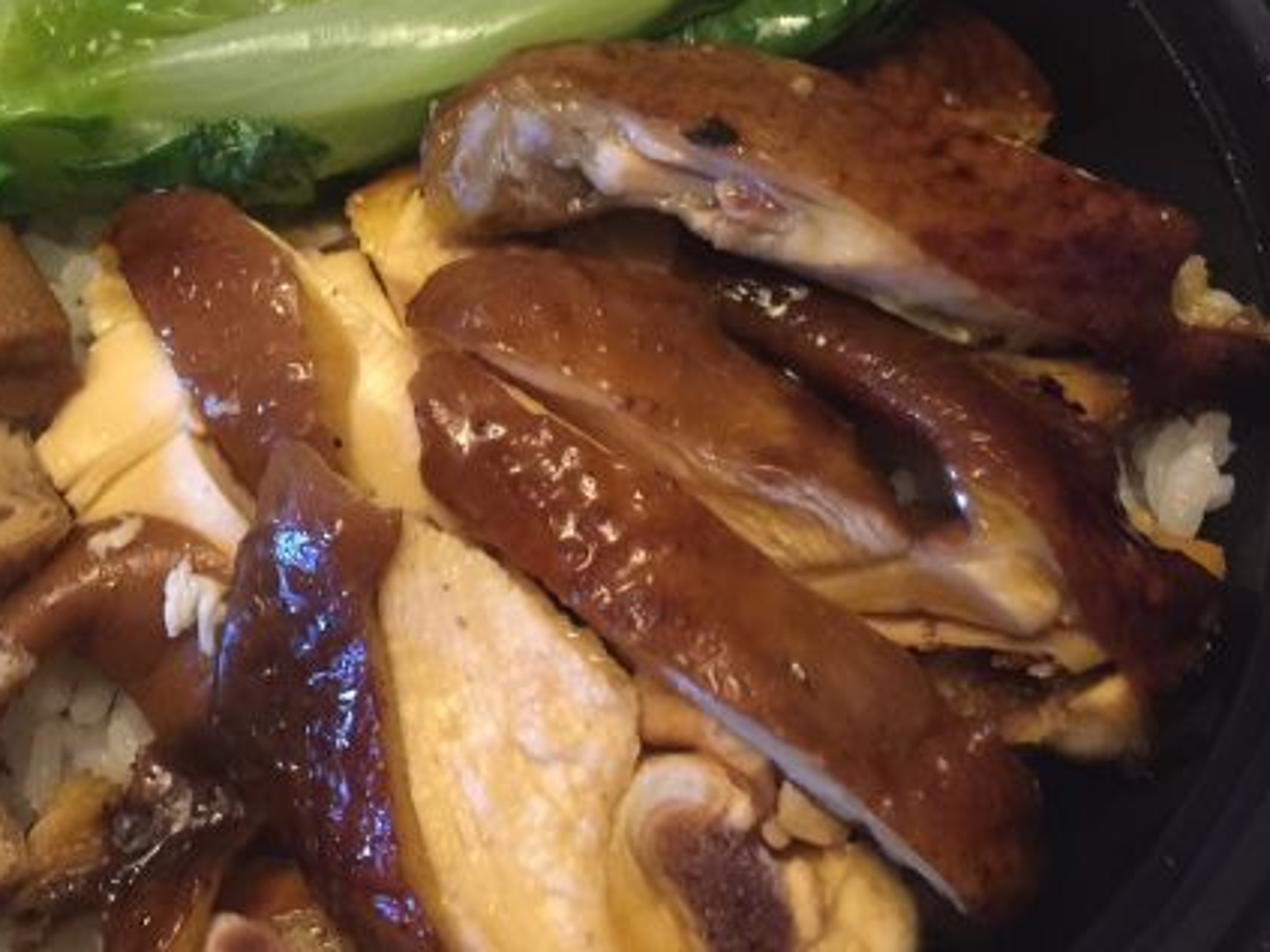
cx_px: 312
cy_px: 419
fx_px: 1761
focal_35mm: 48
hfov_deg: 38.6
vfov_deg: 30.2
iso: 160
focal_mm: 4.15
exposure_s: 1/8
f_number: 2.2
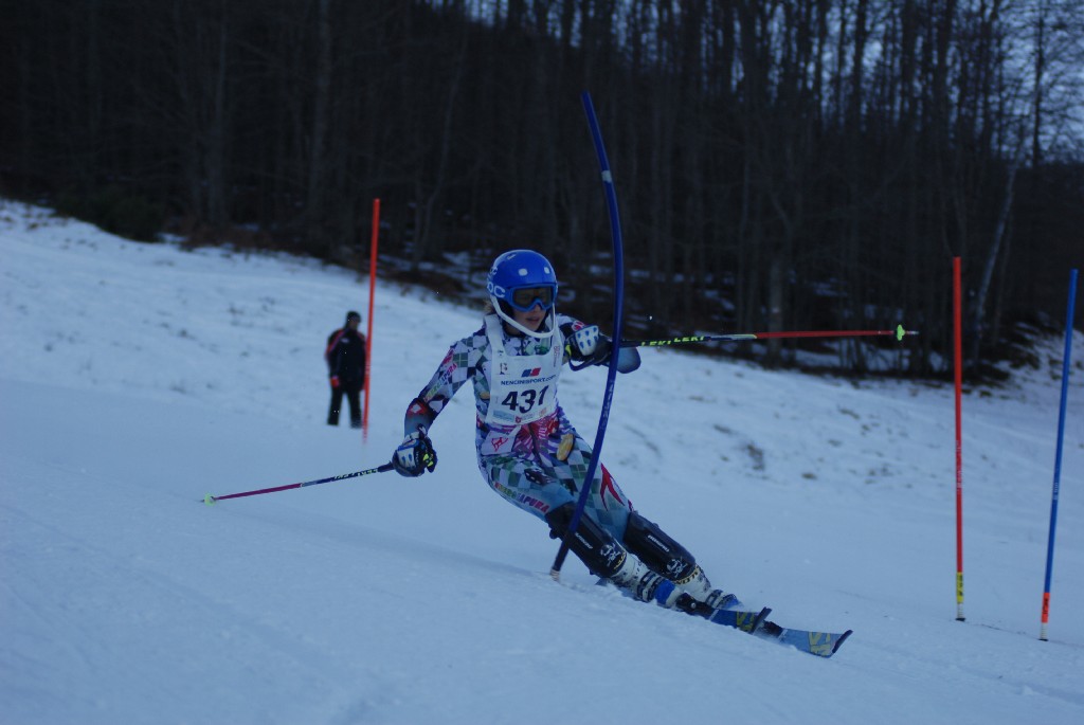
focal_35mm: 120
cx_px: 542
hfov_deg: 17.0
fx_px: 3617
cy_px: 362
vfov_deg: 11.4
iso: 125
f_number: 2.8
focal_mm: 80
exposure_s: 1/800
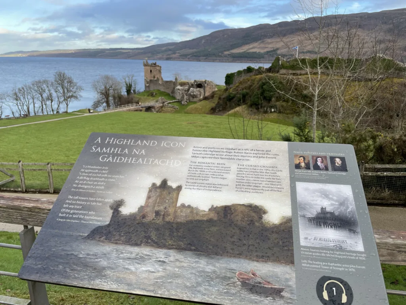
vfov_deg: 53.1
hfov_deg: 67.3
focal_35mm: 26
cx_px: 203
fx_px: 305
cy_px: 152
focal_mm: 4.2
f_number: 1.6
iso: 32
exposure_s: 1/452
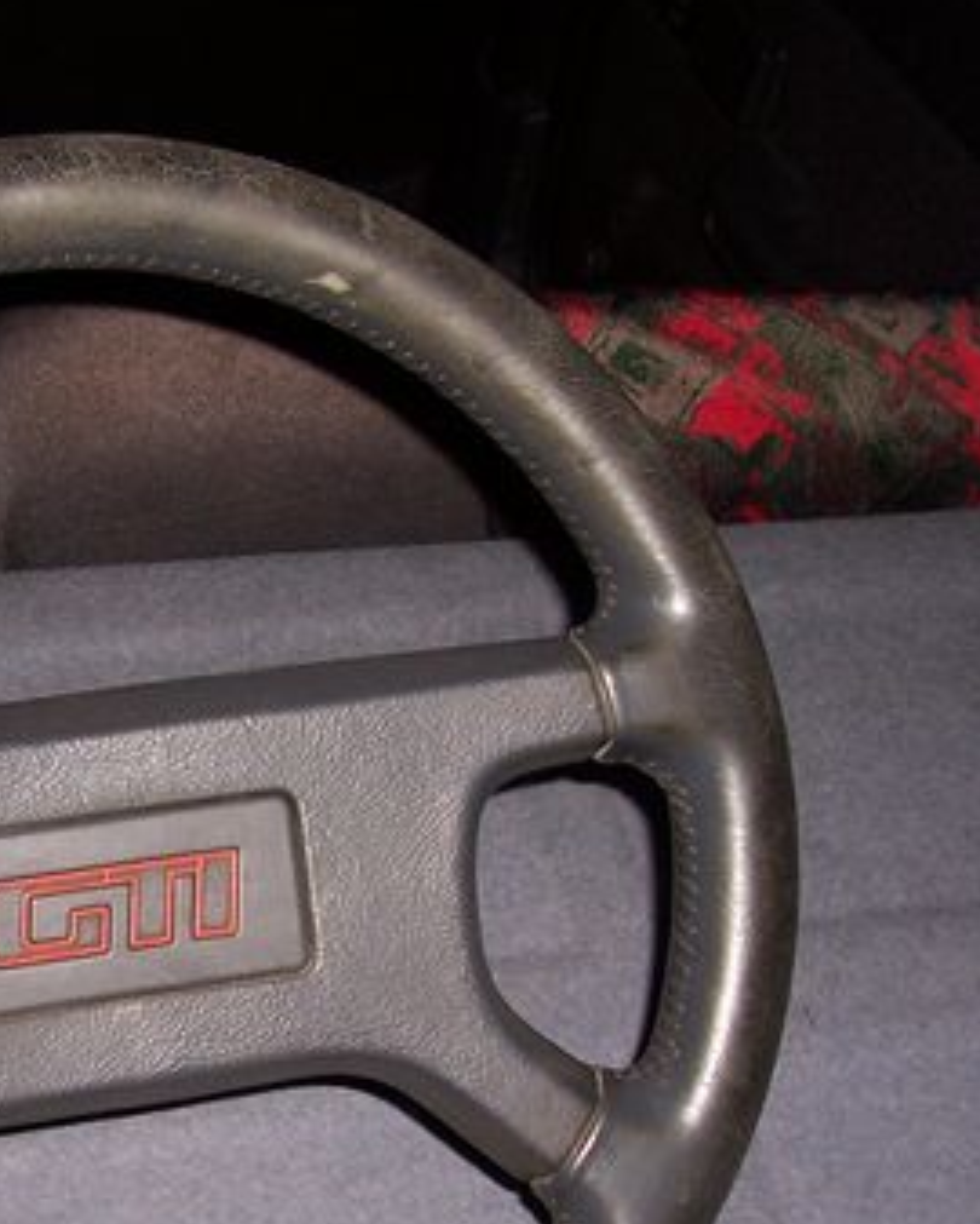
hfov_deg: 23.6
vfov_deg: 29.7
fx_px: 2282
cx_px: 94
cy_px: 850
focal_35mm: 63
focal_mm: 5.6
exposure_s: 1/60
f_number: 2.7
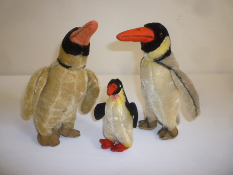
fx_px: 195
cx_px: 116
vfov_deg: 48.2
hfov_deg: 61.7
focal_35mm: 29
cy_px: 88
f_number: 3.3
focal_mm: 5.2
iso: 100
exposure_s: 1/30
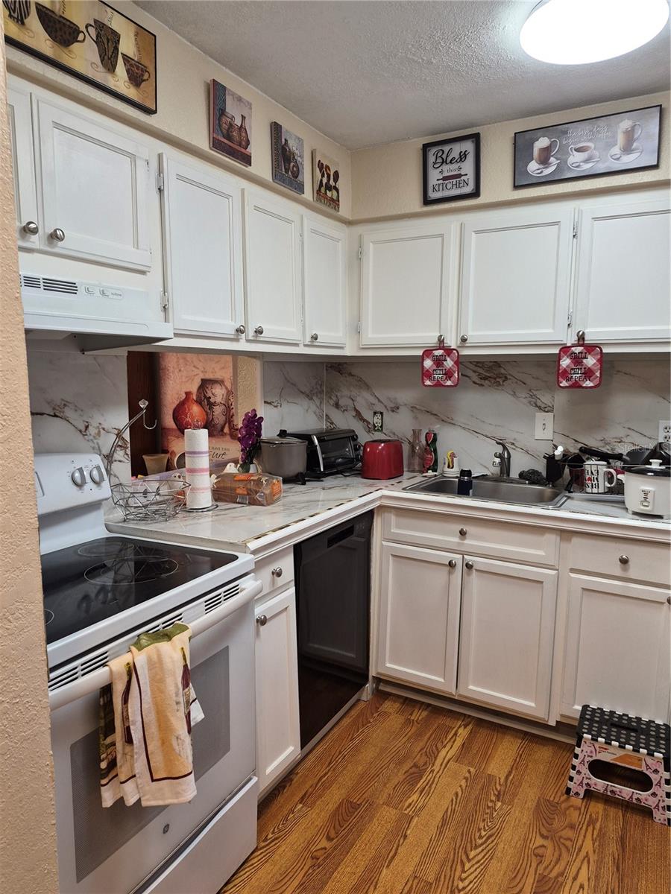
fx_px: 594
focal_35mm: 23
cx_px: 336
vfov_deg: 73.9
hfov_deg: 58.9
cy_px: 447
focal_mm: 5.4
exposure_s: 1/120
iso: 160
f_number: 1.8
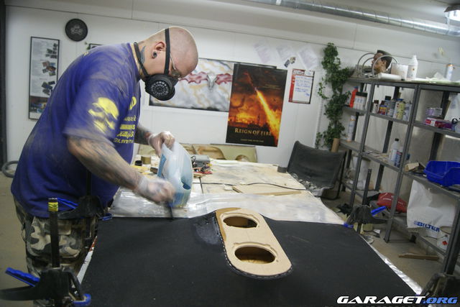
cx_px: 230
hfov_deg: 67.4
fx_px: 345
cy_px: 154
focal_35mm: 27
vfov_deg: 48.0
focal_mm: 18
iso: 400
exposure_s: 1/13
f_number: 3.5
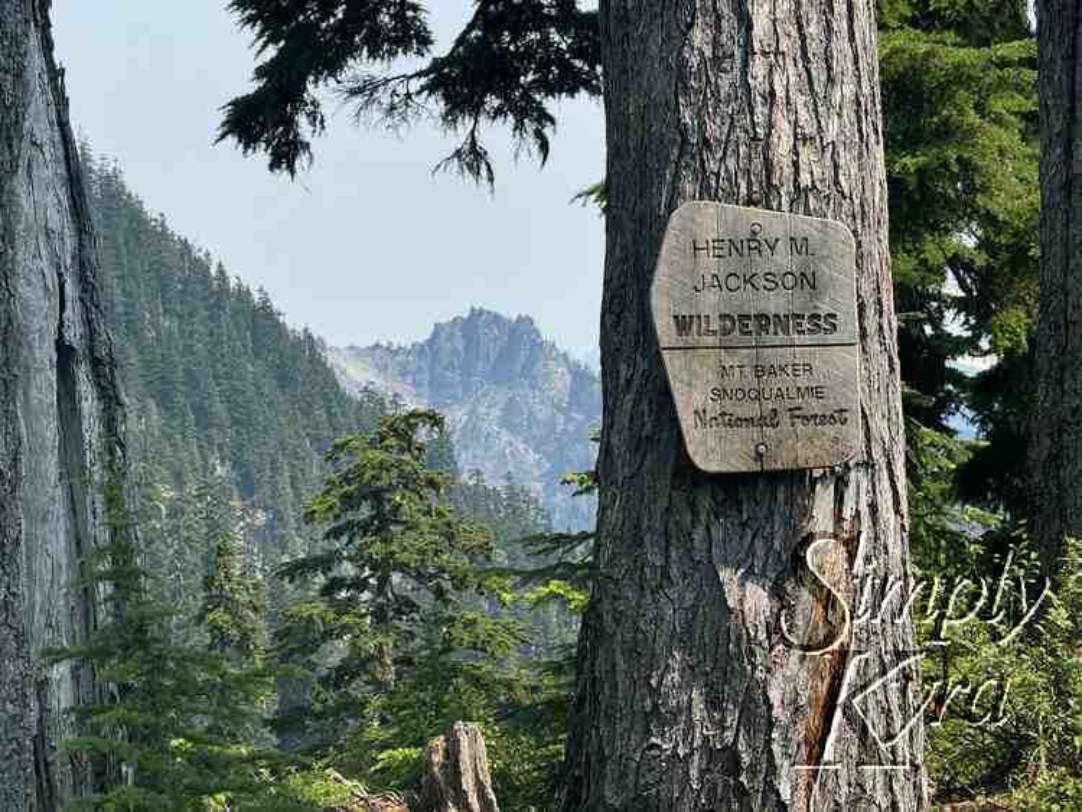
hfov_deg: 16.4
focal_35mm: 120
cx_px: 541
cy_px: 406
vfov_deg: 12.4
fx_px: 3752
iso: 50
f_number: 2.8
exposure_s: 1/990
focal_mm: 15.66
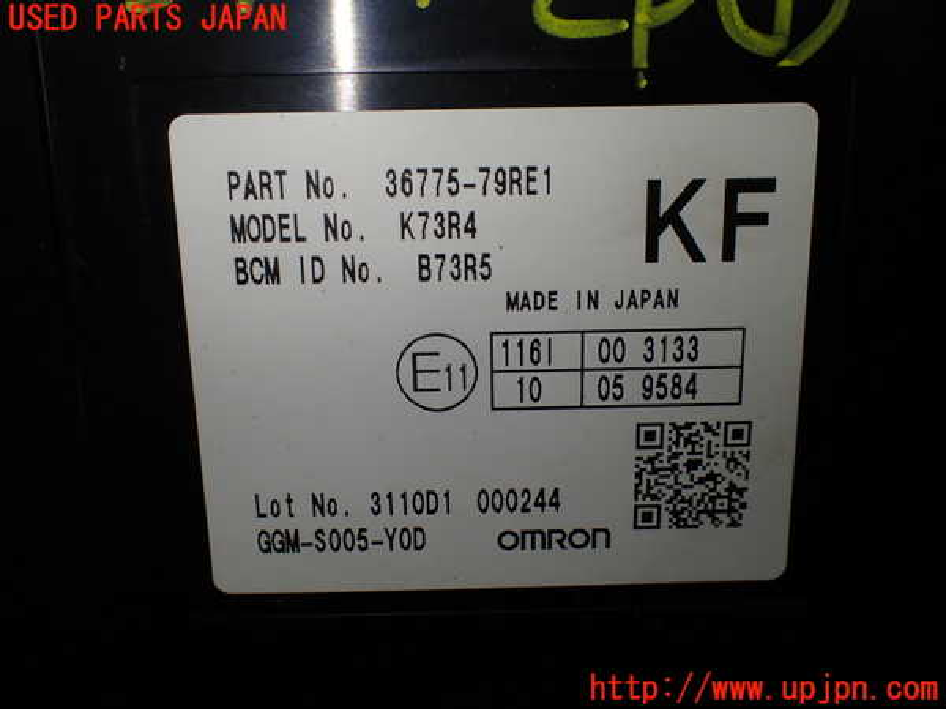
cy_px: 354
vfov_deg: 46.8
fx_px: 820
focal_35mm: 30
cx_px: 473
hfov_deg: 60.0
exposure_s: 1/160
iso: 100
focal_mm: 5.4
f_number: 3.2
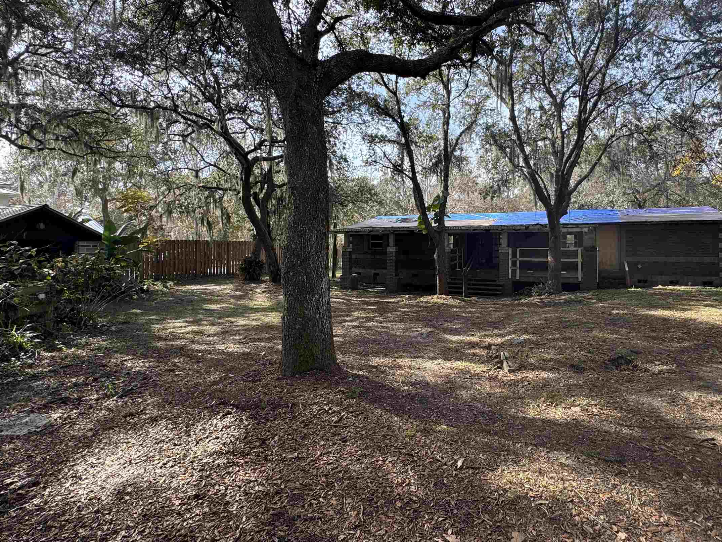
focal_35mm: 20
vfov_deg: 65.7
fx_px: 417
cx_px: 422
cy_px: 236
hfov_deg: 81.0
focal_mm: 2.22
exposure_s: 1/273
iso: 40
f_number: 2.2
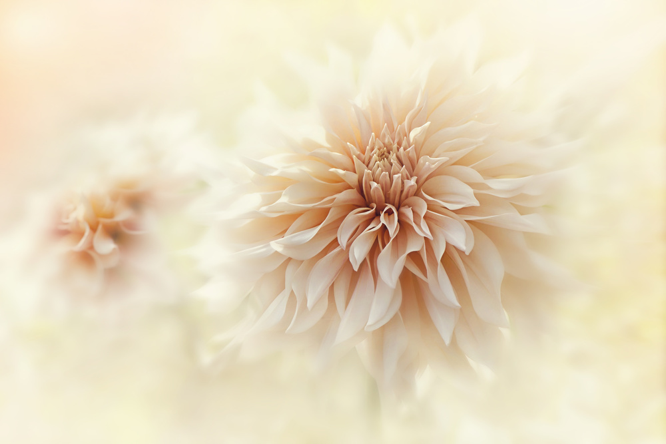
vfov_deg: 13.0
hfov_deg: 19.5
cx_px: 333
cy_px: 222
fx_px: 1943
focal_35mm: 105
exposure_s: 1/800
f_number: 8
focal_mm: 105
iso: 250
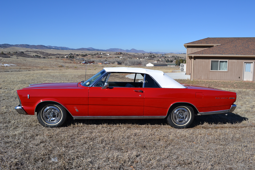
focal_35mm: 30
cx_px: 128
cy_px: 85
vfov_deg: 43.6
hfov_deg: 61.9
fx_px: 212
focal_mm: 20
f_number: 9
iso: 100
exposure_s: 1/320
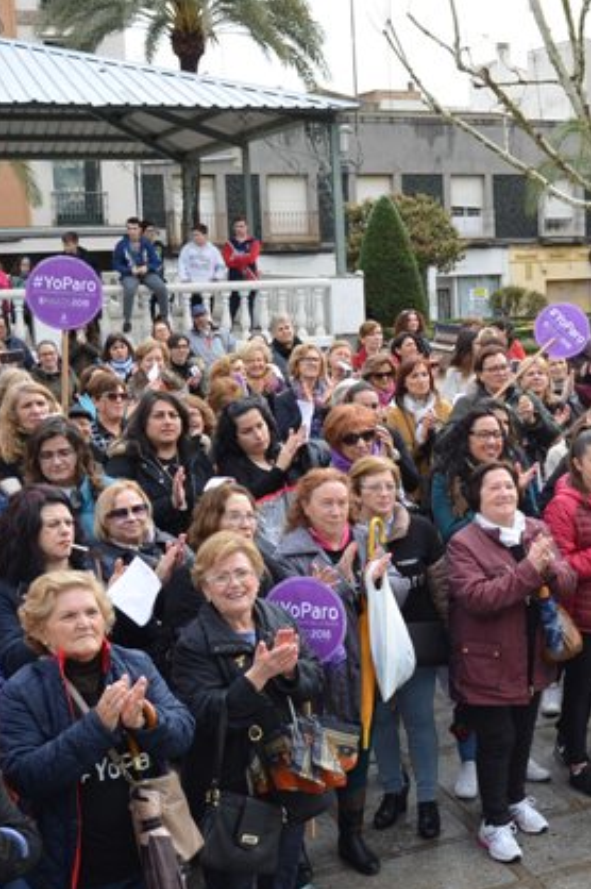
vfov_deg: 37.7
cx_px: 604
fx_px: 1301
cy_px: 449
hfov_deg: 24.3
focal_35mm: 53
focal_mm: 23
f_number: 8
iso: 200
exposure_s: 1/250
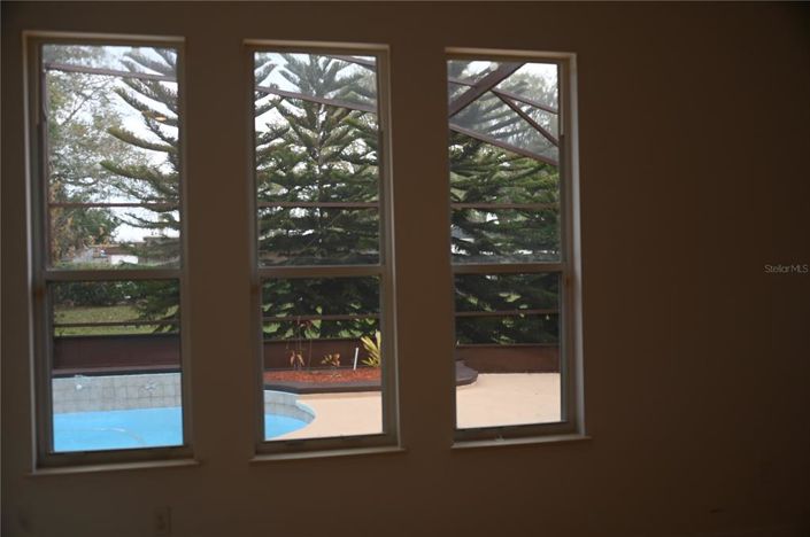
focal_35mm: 34
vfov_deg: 38.8
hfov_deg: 55.9
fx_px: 764
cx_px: 405
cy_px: 268
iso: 100
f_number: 3.8
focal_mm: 34
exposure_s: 1/50
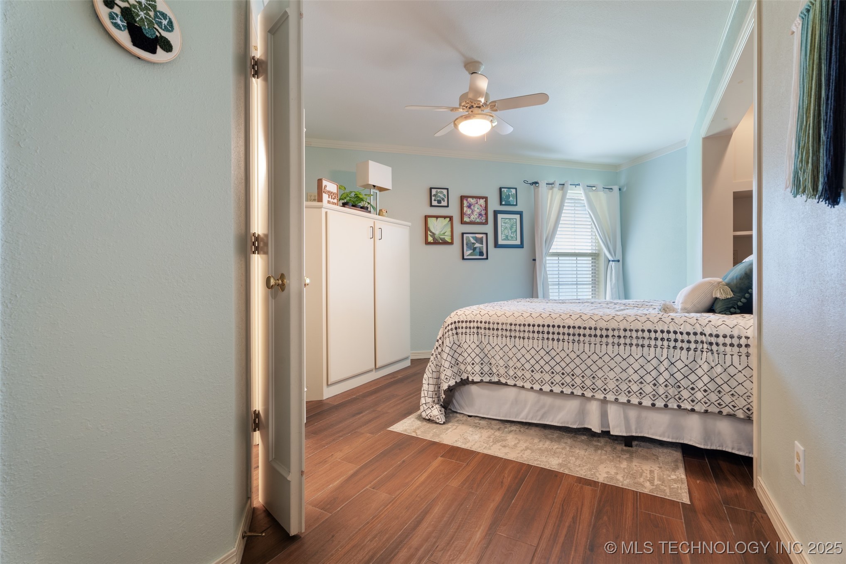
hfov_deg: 96.7
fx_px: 376
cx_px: 423
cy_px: 282
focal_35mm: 16
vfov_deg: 73.7
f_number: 9
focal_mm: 16
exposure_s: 2.5
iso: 250
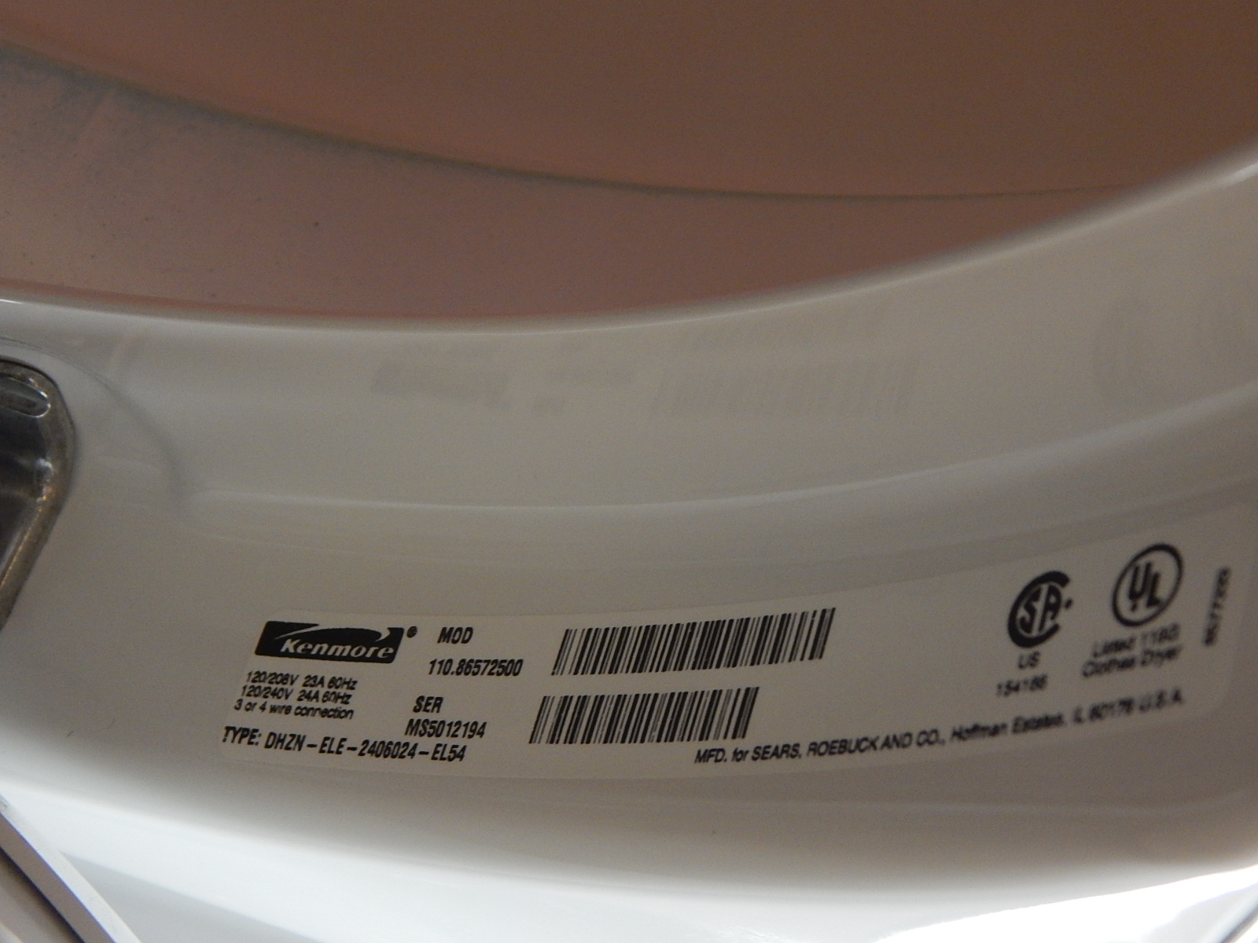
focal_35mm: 61
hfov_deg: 31.7
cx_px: 629
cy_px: 472
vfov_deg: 24.0
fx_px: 2217
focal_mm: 10.9
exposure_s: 1/25
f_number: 4
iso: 400
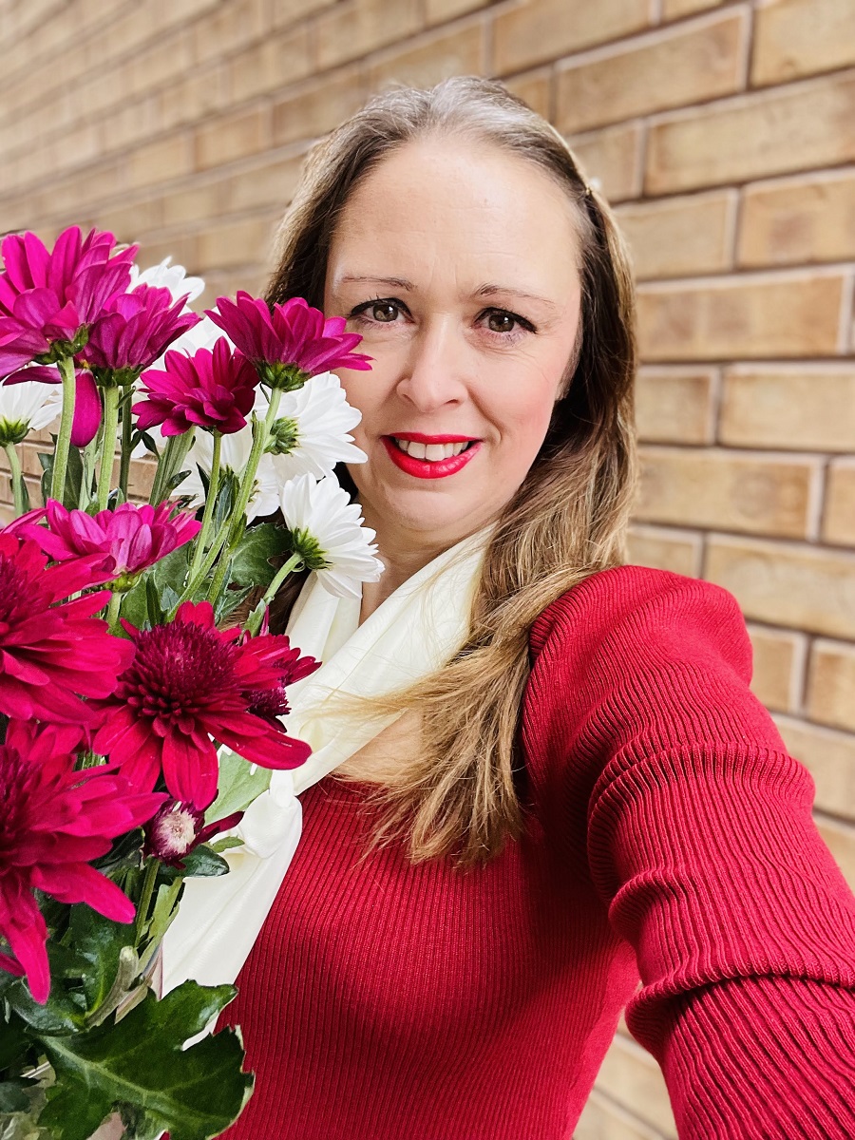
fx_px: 988
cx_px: 428
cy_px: 570
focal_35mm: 30
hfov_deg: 46.8
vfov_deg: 60.0
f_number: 2.2
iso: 80
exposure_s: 1/121
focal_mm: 2.71
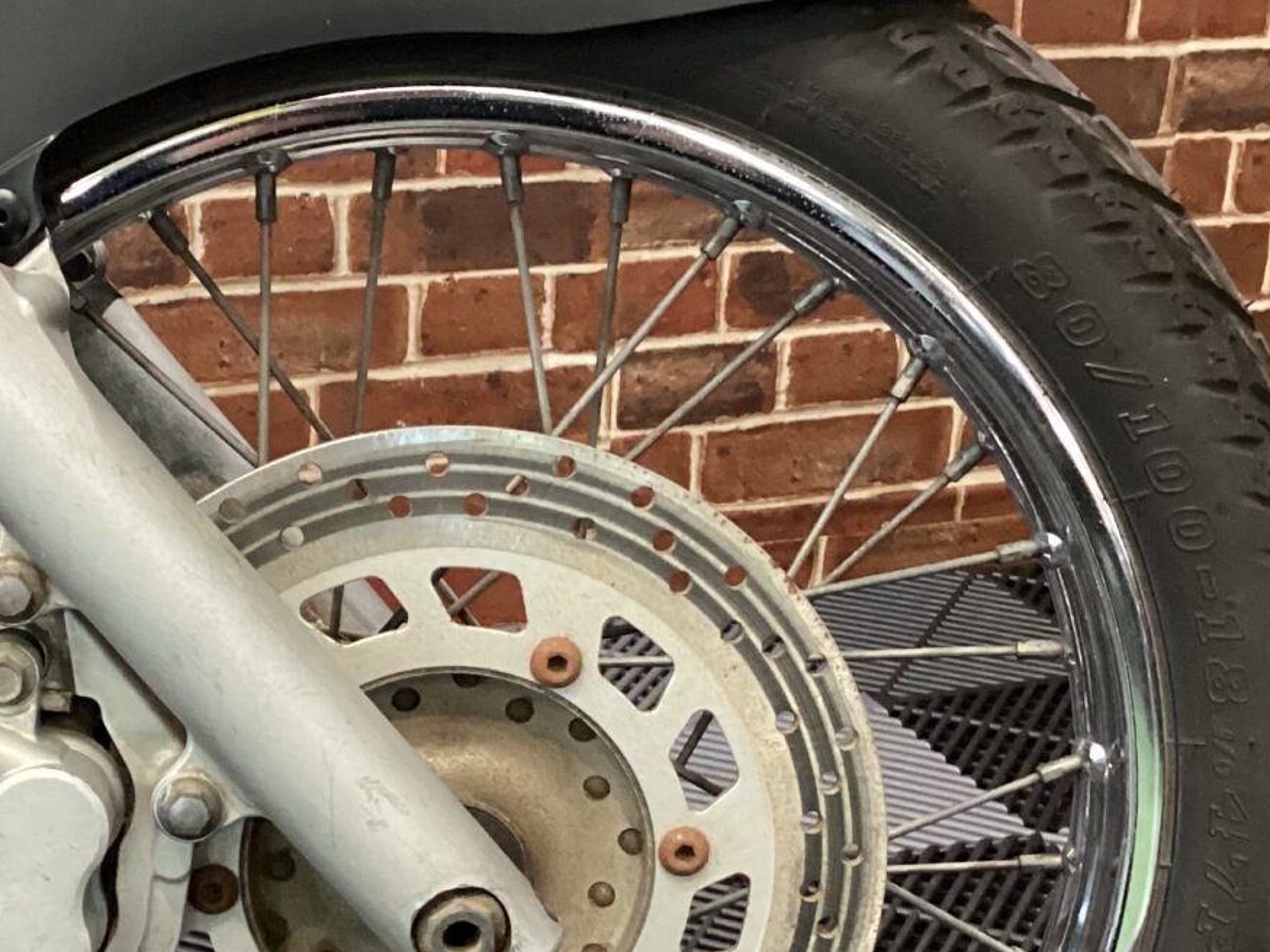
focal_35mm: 68
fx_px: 2494
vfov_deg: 21.4
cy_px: 752
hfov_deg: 28.4
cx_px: 415
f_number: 2.4
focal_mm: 3.3
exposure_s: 1/40
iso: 400
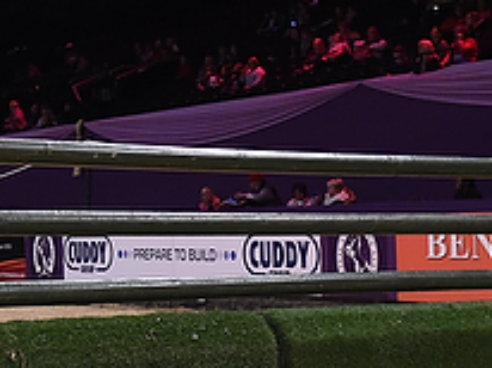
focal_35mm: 90
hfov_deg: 21.7
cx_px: 174
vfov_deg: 16.4
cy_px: 215
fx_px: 1278
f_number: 4
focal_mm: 32
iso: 6400
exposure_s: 1/320
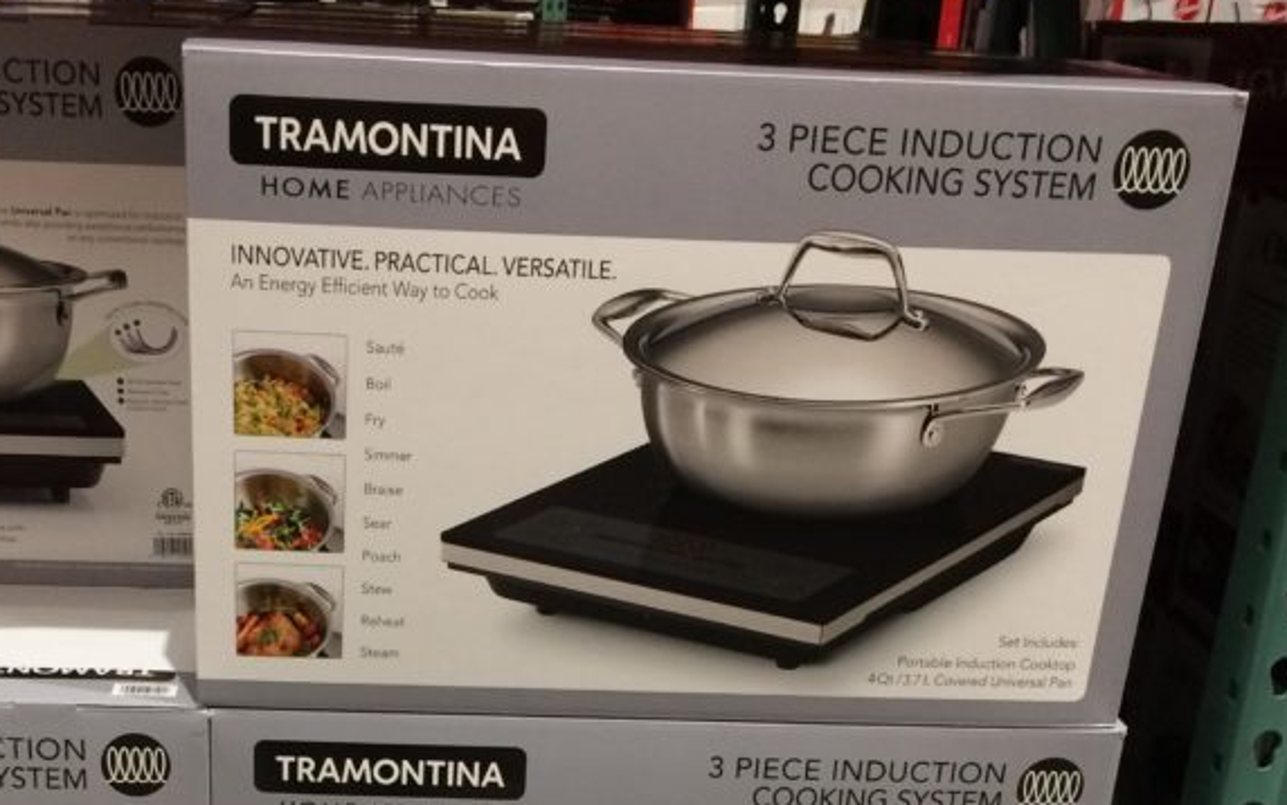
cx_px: 472
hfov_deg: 36.6
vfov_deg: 22.2
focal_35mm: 55
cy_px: 902
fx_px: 1930
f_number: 2.2
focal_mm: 4.15
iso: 160
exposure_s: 1/30
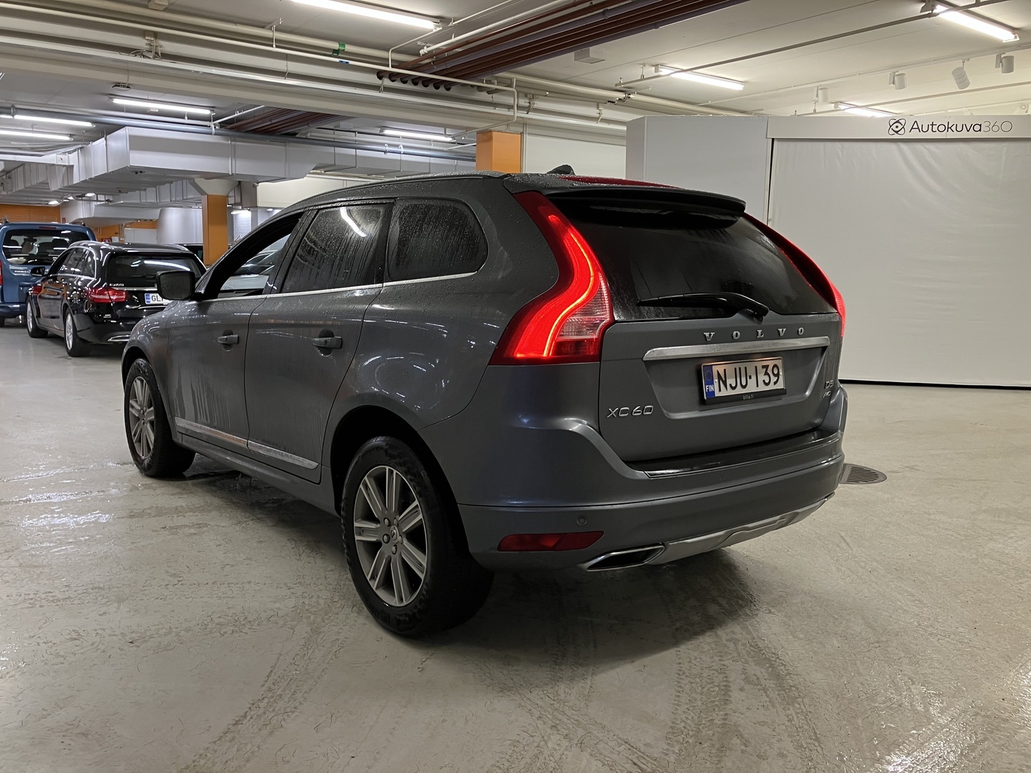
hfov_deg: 63.4
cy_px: 386
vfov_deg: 49.7
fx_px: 834
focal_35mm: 28
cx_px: 516
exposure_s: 1/50
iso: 50
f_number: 1.8
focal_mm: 3.99
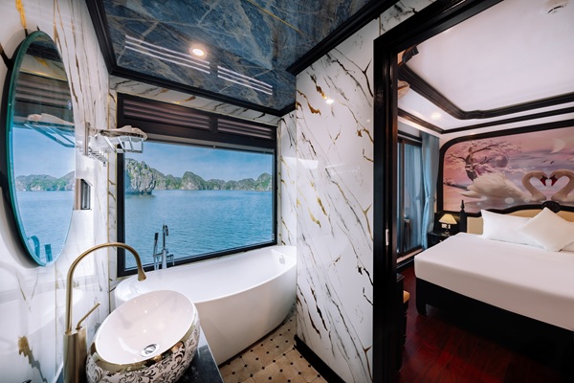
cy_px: 192
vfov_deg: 90.0
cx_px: 287
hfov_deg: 112.6
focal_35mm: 12
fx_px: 191
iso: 200
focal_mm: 12
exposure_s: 1/125
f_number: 13
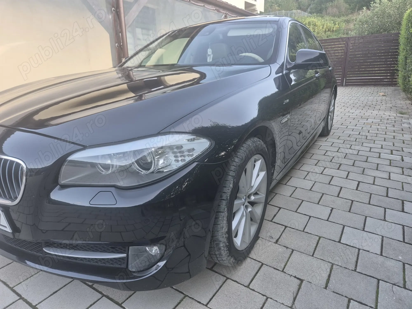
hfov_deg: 73.9
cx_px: 206
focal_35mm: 23
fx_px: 274
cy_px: 154
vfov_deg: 58.9
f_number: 1.8
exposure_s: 1/180
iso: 125
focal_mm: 5.4
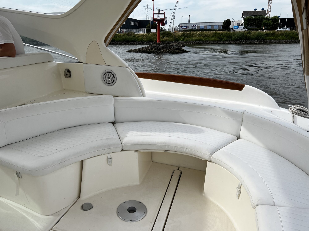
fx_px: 232
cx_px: 154
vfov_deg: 53.1
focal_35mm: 26
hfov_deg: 67.3
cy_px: 116
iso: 50
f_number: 1.5
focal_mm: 5.7
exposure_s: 1/4274
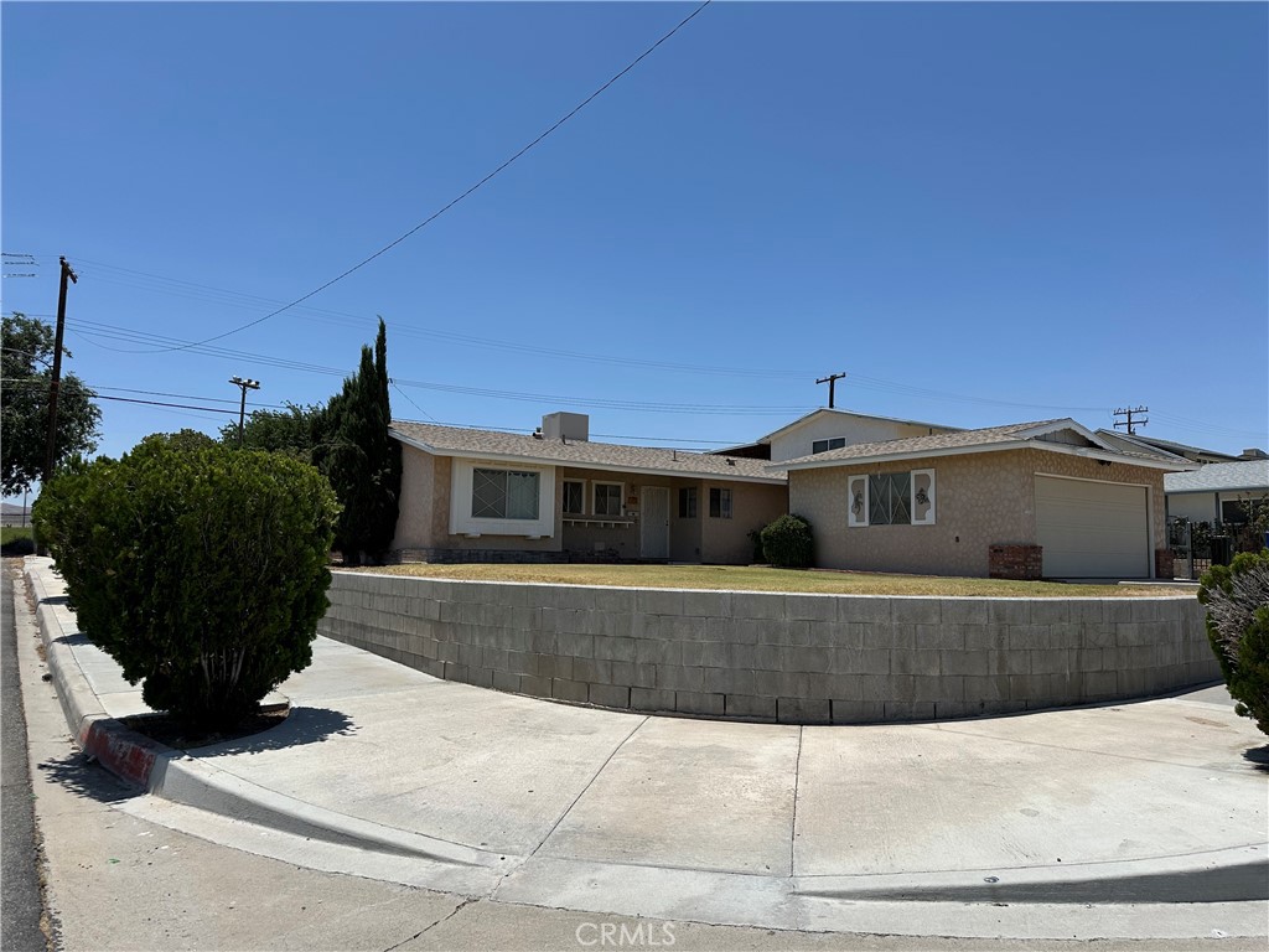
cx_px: 634
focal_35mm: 24
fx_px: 880
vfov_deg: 56.8
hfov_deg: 71.6
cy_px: 476
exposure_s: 1/8929
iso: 80
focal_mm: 6.86
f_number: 1.78
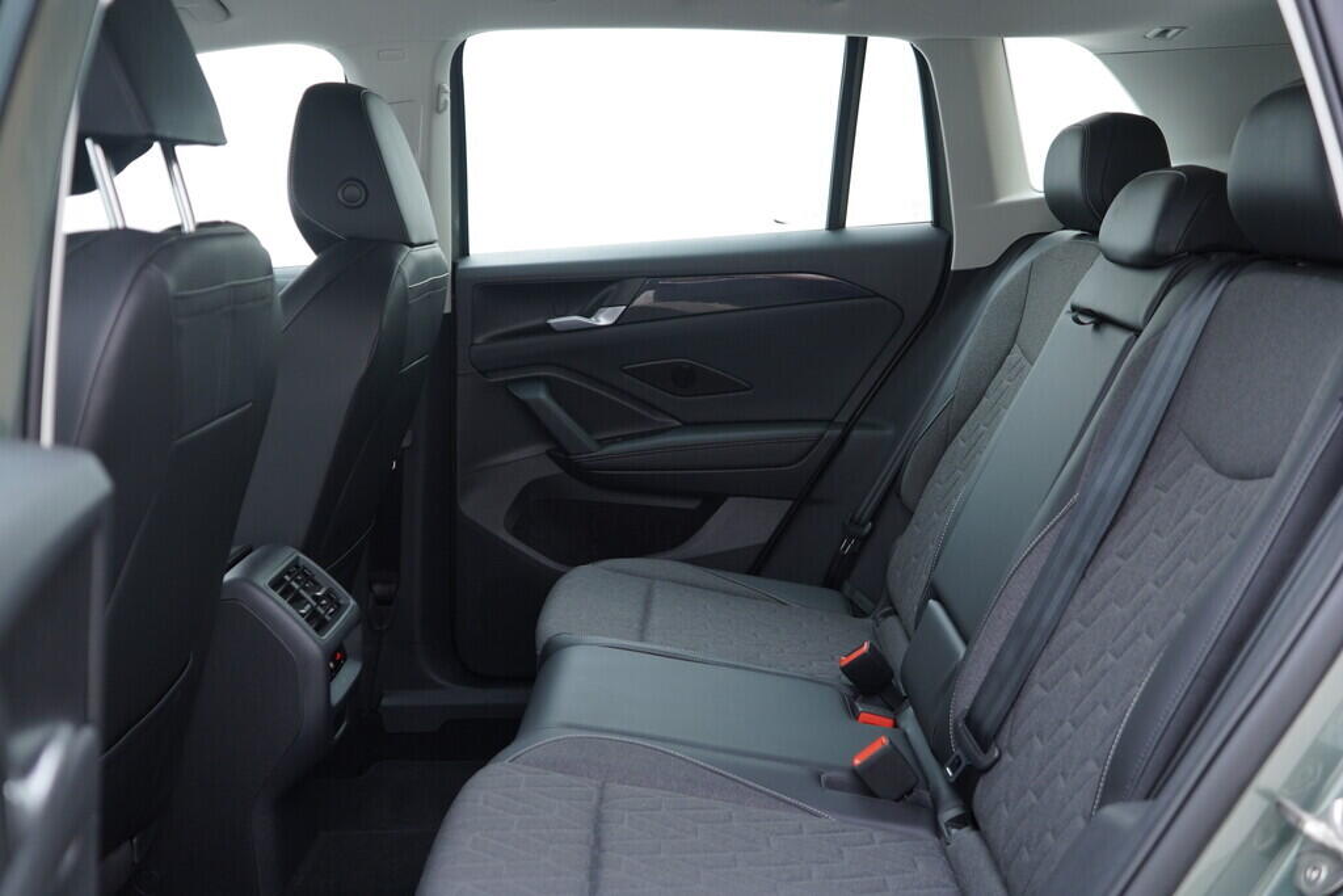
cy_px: 448
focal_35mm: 36
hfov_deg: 53.1
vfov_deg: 36.9
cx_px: 672
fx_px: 1343
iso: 250
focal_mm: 24
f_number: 2.8
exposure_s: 1/40
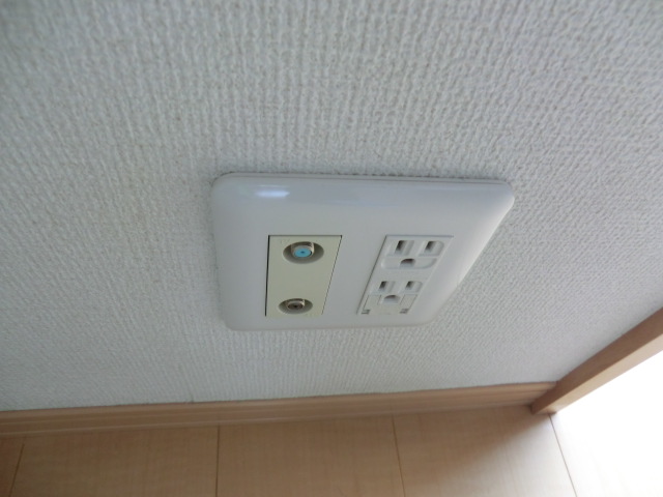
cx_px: 332
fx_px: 460
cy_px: 248
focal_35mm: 24
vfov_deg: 56.8
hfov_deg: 71.6
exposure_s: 1/60
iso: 160
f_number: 3.2
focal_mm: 4.3
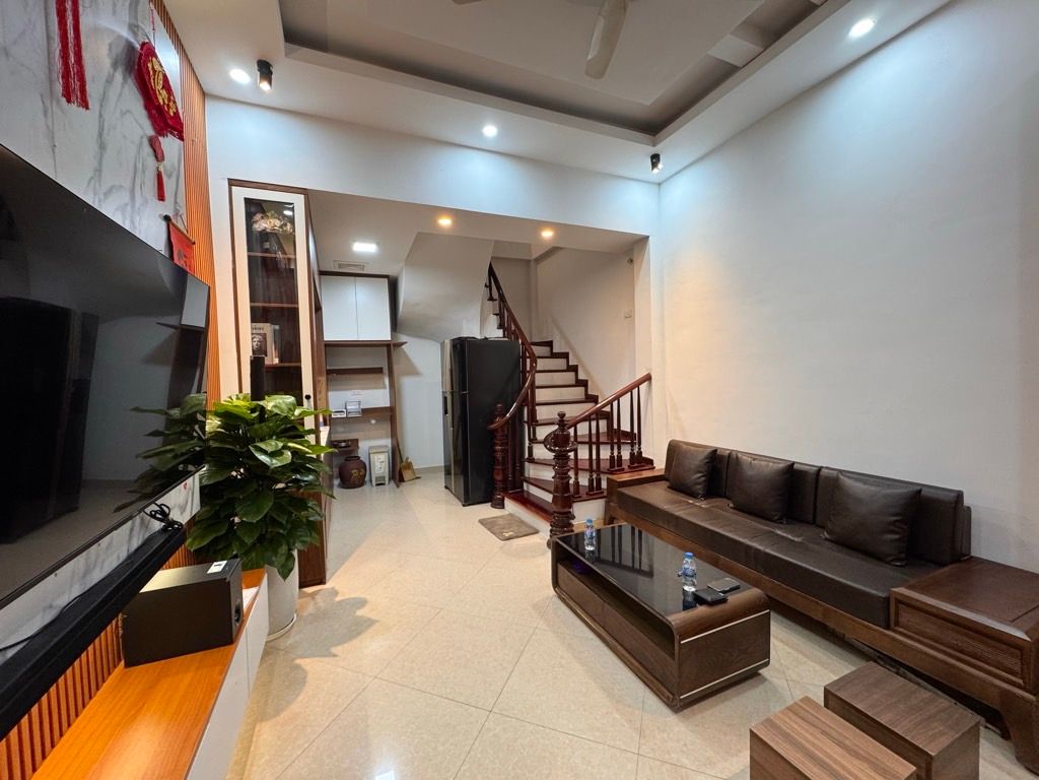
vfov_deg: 85.7
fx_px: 420
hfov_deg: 102.1
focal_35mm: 14
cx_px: 520
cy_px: 390
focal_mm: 2.22
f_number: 2.2
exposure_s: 1/50
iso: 160
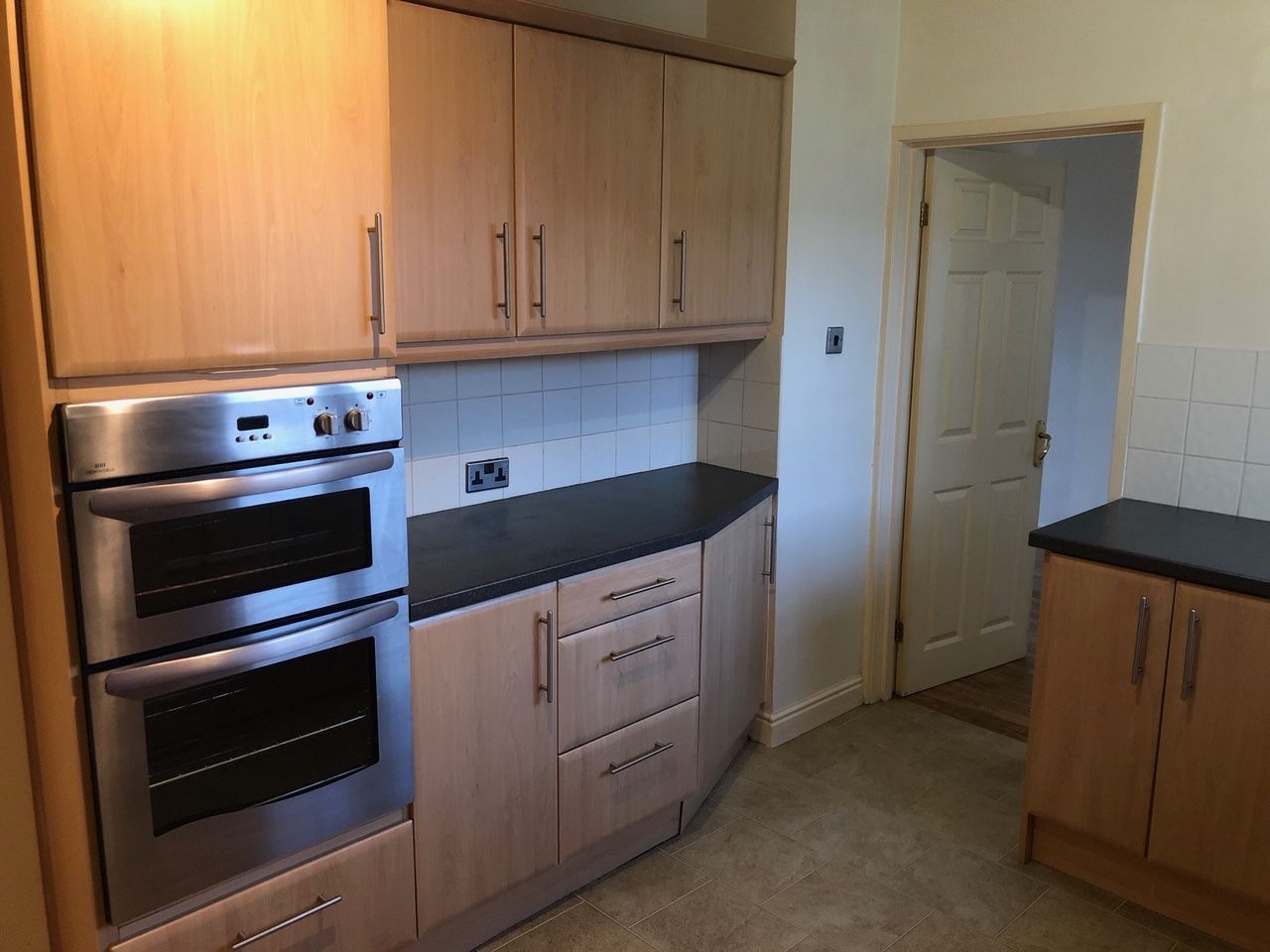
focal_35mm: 28
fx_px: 1027
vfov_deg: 49.7
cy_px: 476
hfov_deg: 63.4
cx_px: 635
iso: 100
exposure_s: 1/14
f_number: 1.8
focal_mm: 4
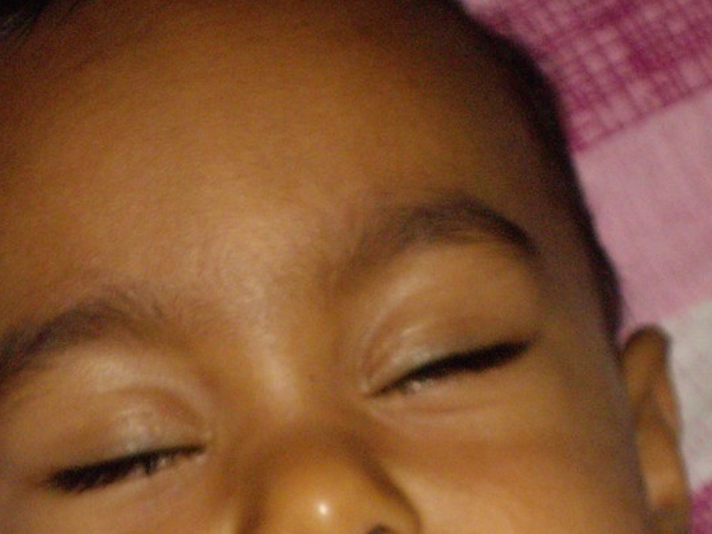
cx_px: 346
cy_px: 464
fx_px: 4524
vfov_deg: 6.7
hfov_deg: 9.0
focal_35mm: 220
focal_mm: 18.6
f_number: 5.2
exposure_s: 1/125
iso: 400
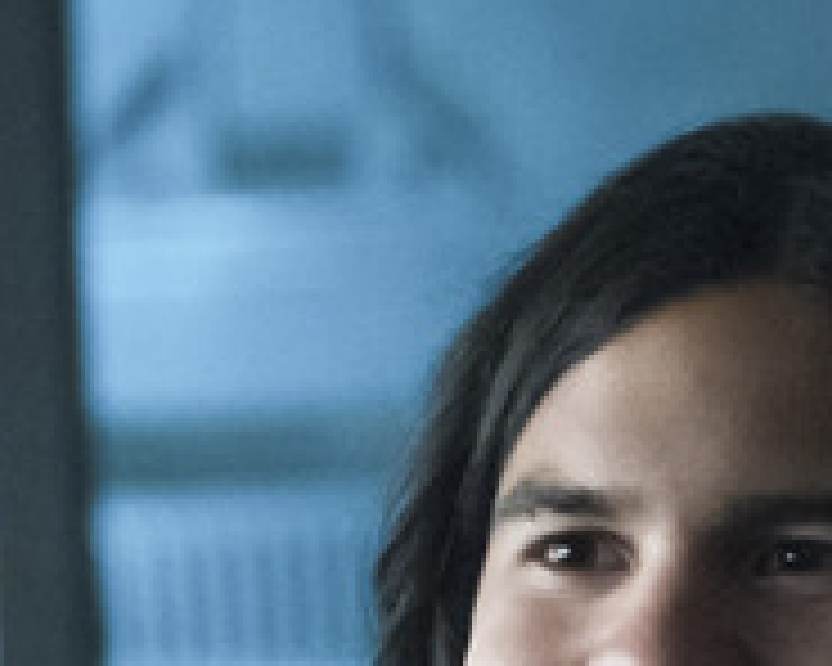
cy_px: 1094
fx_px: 10884
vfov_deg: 3.5
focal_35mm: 442
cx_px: 1124
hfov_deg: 4.4
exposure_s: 1/100
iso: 8000
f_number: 2.8
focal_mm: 74.4
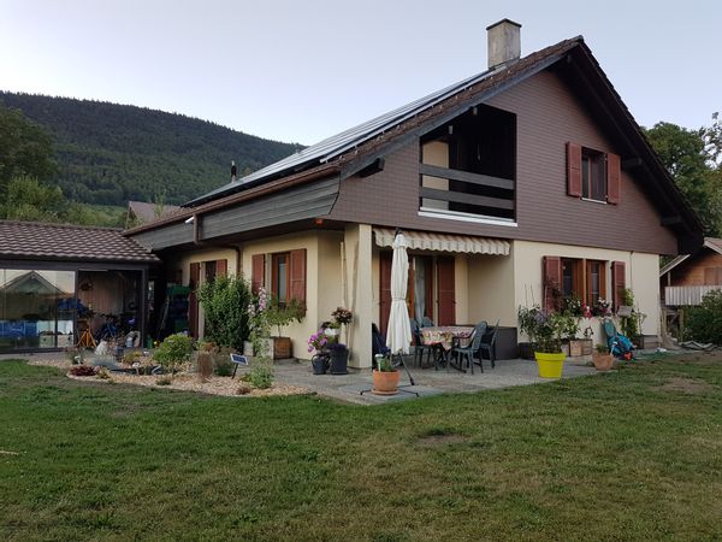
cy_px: 271
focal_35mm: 26
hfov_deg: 67.3
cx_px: 361
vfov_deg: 53.1
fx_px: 542
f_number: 1.7
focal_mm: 4.2
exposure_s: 1/291
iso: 40
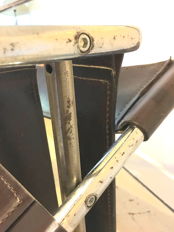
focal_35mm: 29
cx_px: 87
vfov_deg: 61.7
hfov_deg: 48.2
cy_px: 116
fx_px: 194
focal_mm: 4.15
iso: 400
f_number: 2.2
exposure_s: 1/15
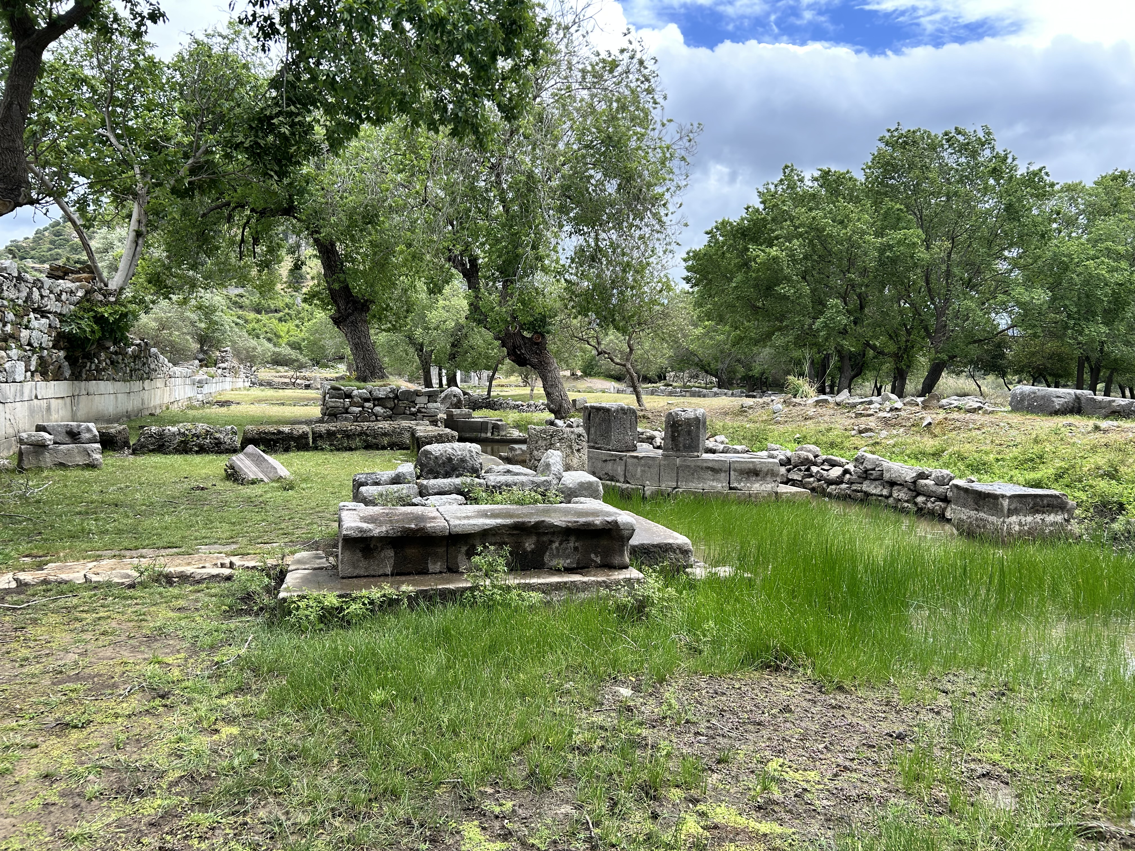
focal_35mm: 26
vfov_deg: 53.1
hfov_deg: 67.3
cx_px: 568
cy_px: 426
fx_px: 852
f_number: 1.5
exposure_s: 1/1100
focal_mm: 5.7
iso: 50
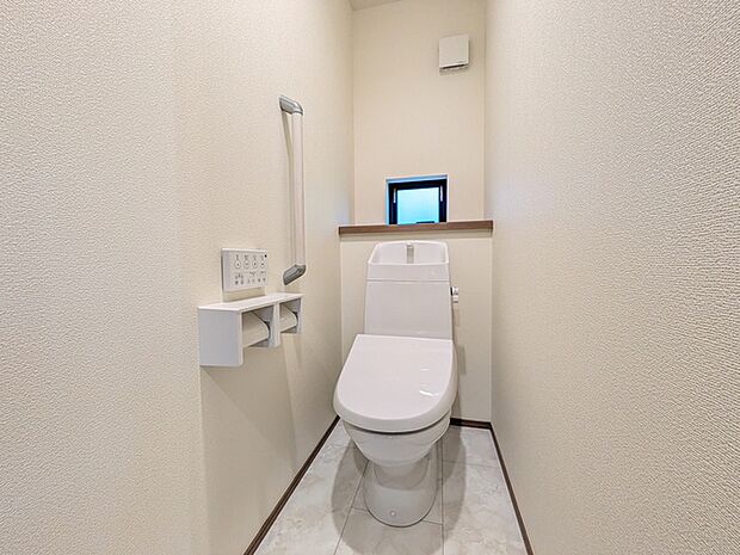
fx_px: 299
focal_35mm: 14
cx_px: 370
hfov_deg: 102.1
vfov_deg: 85.7
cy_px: 278
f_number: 2.2
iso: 243
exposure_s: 1/60
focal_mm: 1.83
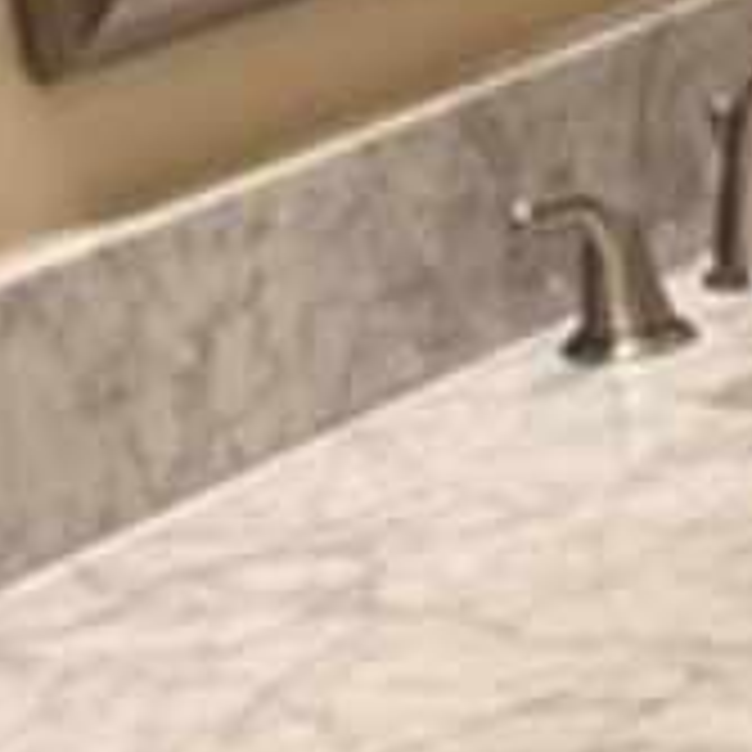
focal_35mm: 235
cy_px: 252
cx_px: 1684
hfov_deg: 7.1
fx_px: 5776
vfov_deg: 7.4
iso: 64
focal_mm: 5.1
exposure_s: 1/60
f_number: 1.6
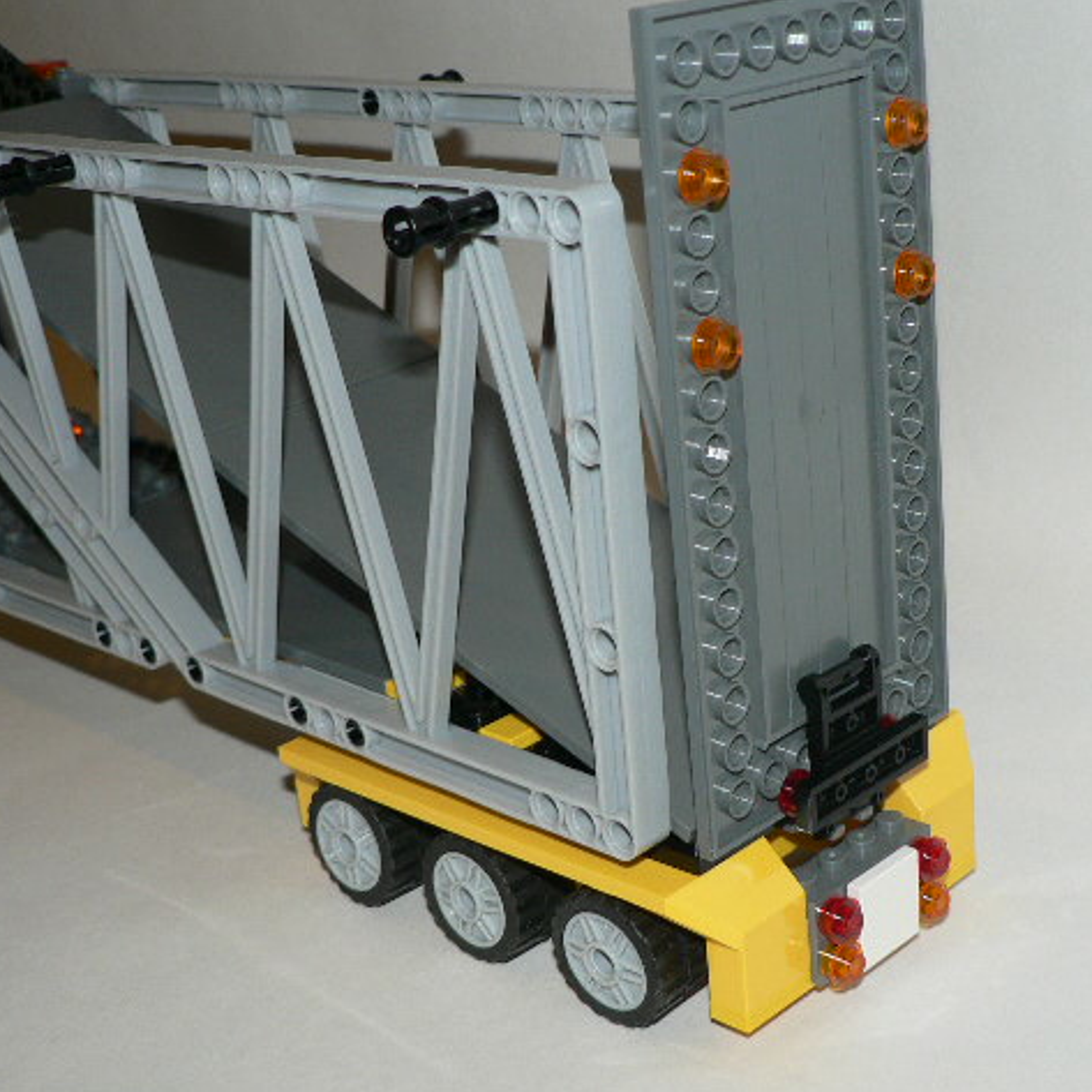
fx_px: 1963
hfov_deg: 31.1
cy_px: 547
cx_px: 600
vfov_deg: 31.1
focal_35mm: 55
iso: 100
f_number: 2.8
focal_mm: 7.7
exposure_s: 1/60
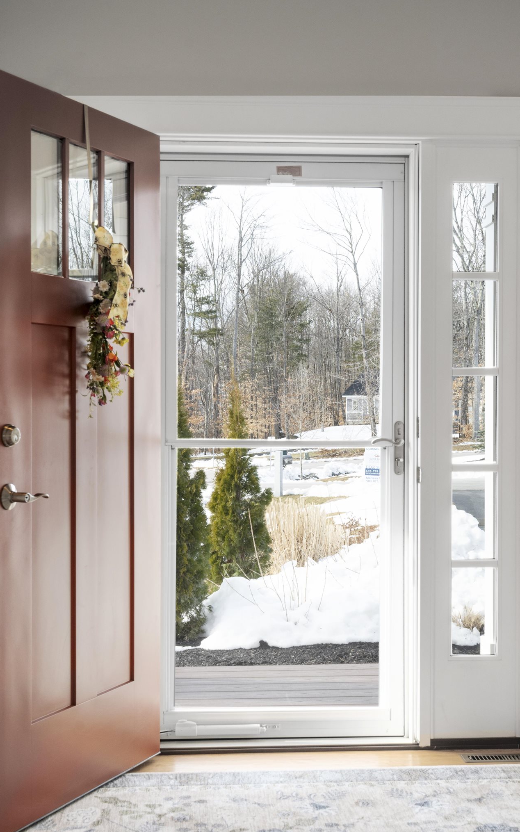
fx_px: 1225
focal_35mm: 54
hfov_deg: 24.0
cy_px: 413
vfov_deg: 37.5
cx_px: 293
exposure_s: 1/8
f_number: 11
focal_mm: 35
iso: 250
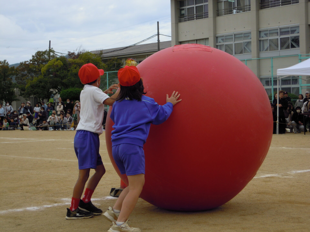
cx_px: 155
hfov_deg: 26.3
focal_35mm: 74
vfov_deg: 19.9
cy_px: 116
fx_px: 663
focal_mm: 13.2
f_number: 4.4
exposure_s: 1/500
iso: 100
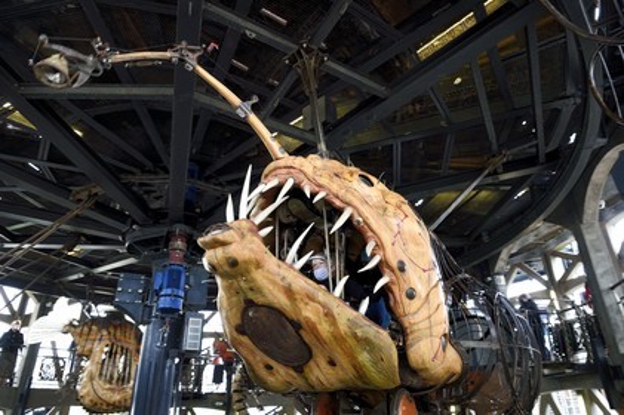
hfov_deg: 73.8
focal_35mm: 24
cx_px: 312
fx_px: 416
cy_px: 208
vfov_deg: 53.1
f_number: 5.6
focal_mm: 24
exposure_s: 1/20
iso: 200
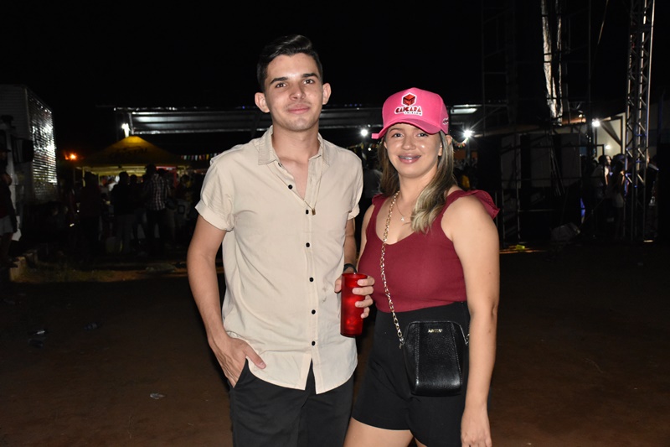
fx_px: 754
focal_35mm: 40
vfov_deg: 33.0
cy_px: 224
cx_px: 335
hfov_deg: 47.9
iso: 3200
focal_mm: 27
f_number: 4
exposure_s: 1/100
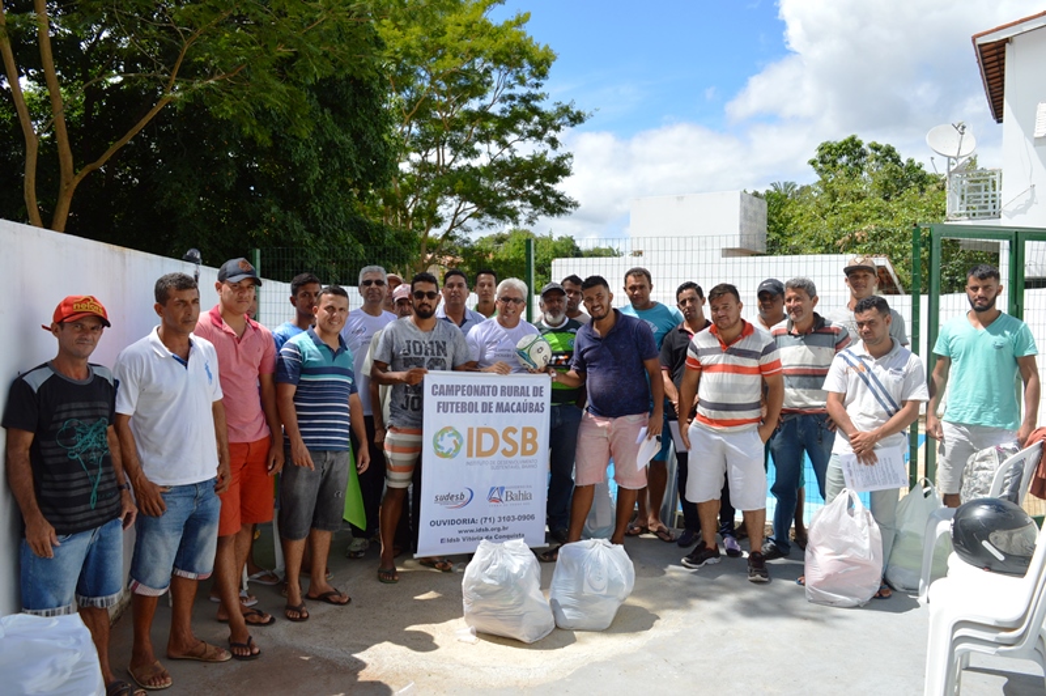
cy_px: 348
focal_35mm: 27
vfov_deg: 47.9
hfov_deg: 67.4
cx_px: 523
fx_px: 784
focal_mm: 18
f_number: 5.6
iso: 400
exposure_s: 1/1600
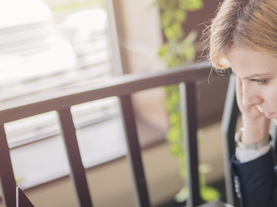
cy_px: 120
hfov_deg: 28.8
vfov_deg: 22.6
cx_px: 243
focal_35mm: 65
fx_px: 520
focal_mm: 35
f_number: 1.4
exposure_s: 1/160
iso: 100
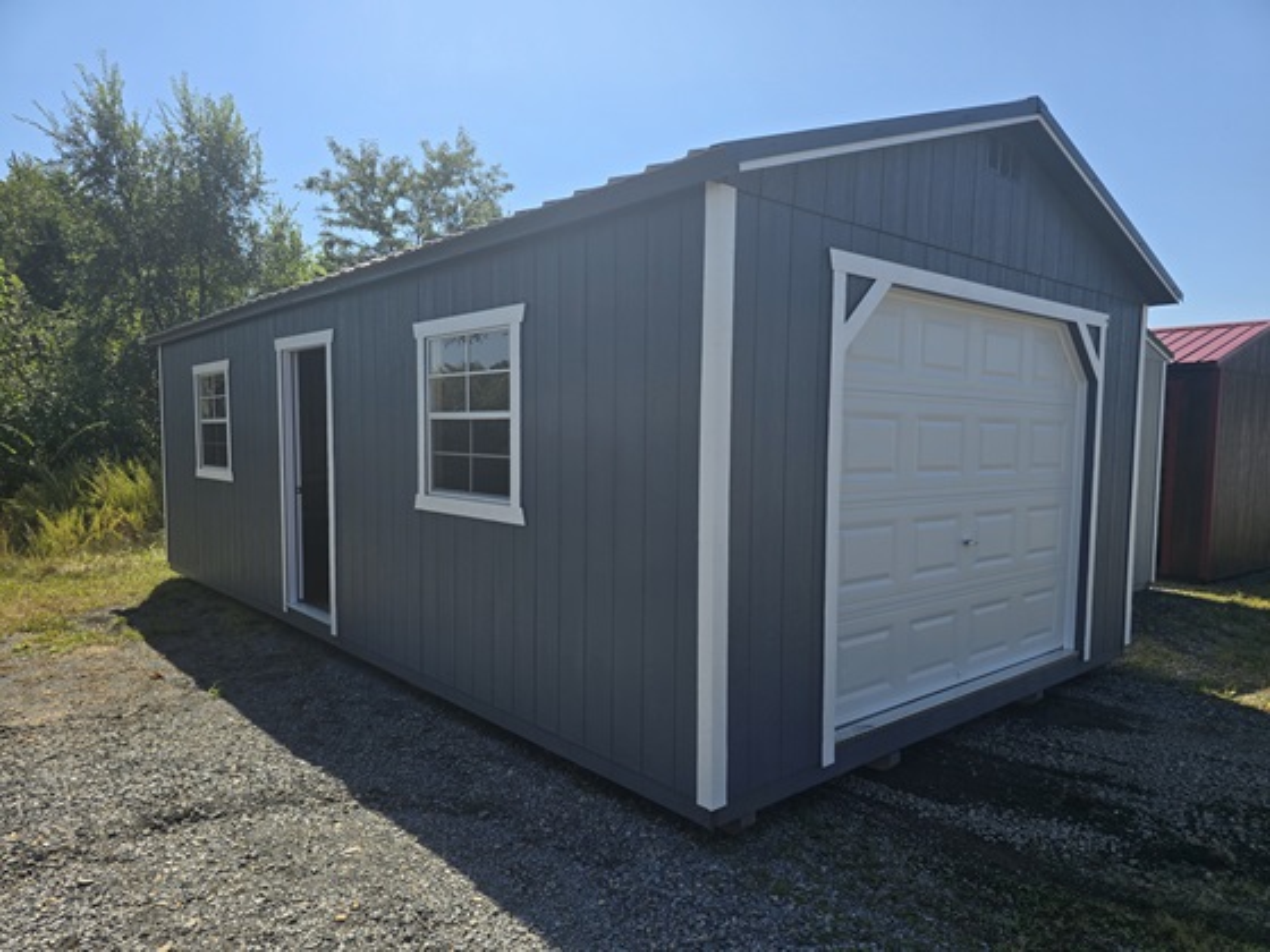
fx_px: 844
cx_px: 635
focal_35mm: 23
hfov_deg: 73.9
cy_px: 476
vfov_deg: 58.9
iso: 12
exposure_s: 1/582
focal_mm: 6.3
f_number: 1.7
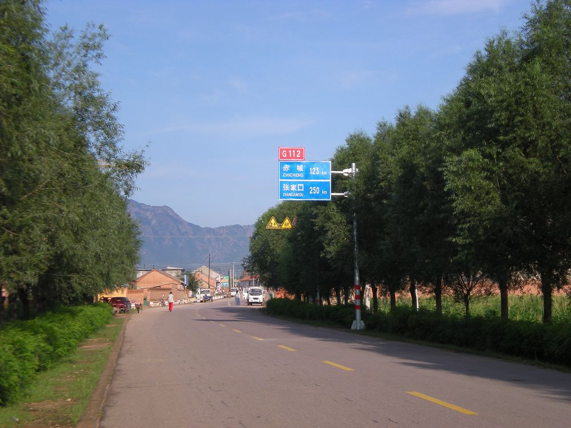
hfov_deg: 22.5
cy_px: 214
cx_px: 286
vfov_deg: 17.0
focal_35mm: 87
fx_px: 1435
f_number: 7.2
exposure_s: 1/174
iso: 64
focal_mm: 14.3
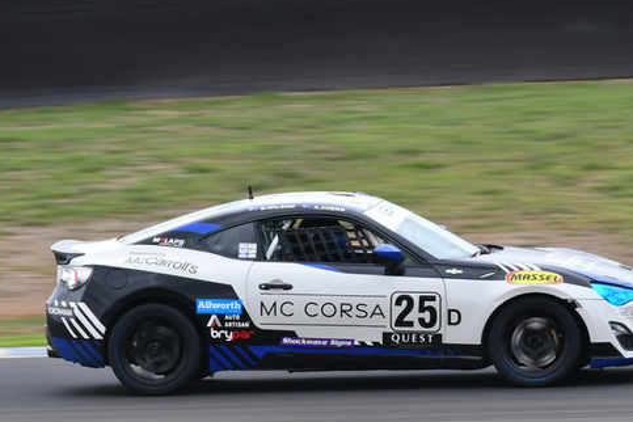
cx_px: 430
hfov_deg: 1.7
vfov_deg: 1.1
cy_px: 142
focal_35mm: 1242
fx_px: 21837
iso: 320
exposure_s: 1/160
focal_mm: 500
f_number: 11
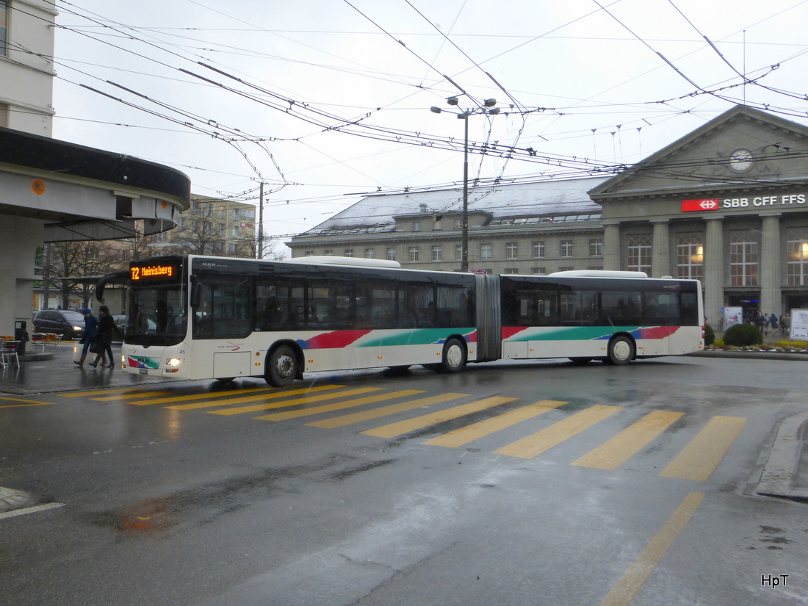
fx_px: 654
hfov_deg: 63.4
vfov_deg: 49.7
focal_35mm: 28
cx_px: 404
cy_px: 303
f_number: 3.4
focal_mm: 4.8
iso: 100
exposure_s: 1/100
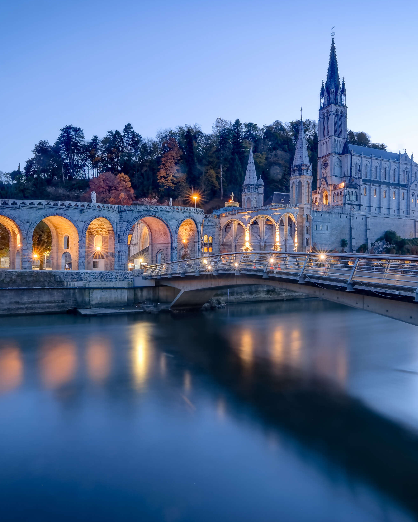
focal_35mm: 24
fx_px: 367
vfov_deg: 70.9
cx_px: 236
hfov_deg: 59.2
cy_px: 260
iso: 100
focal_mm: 11
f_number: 16
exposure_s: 100
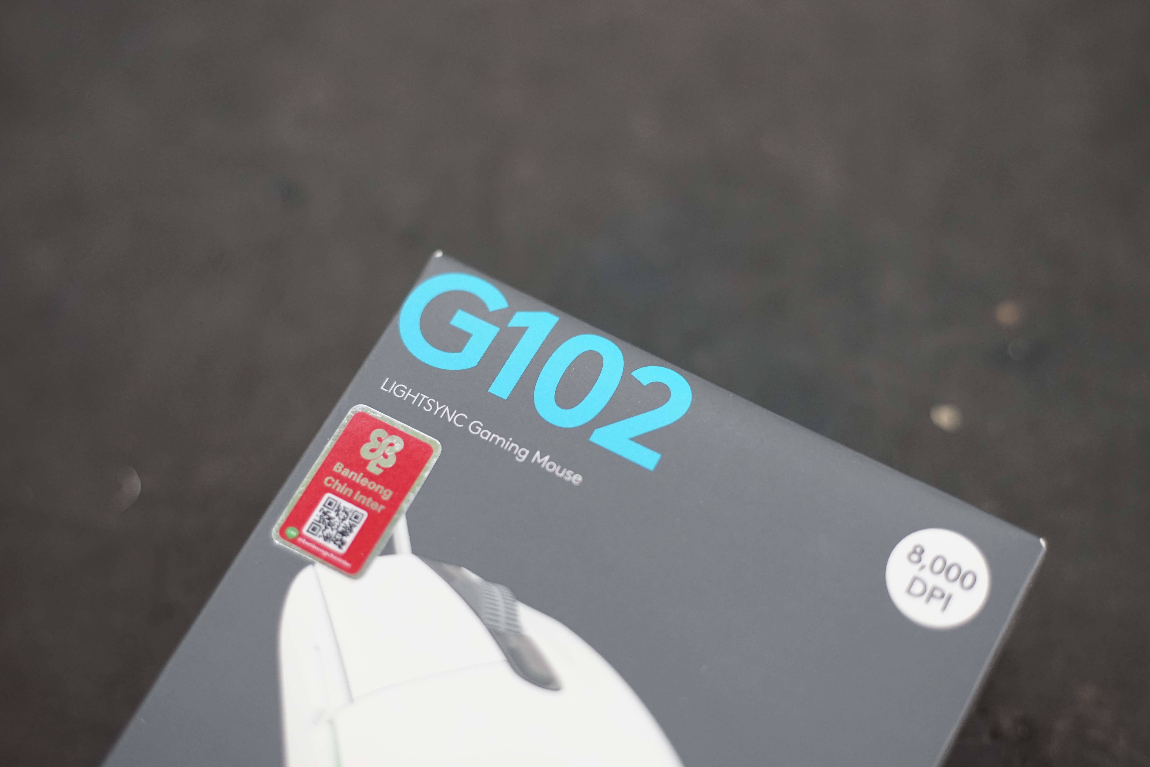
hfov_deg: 39.6
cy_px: 384
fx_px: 1597
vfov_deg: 27.0
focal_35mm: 50
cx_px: 575
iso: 1600
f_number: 2.5
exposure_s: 1/80
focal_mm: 50
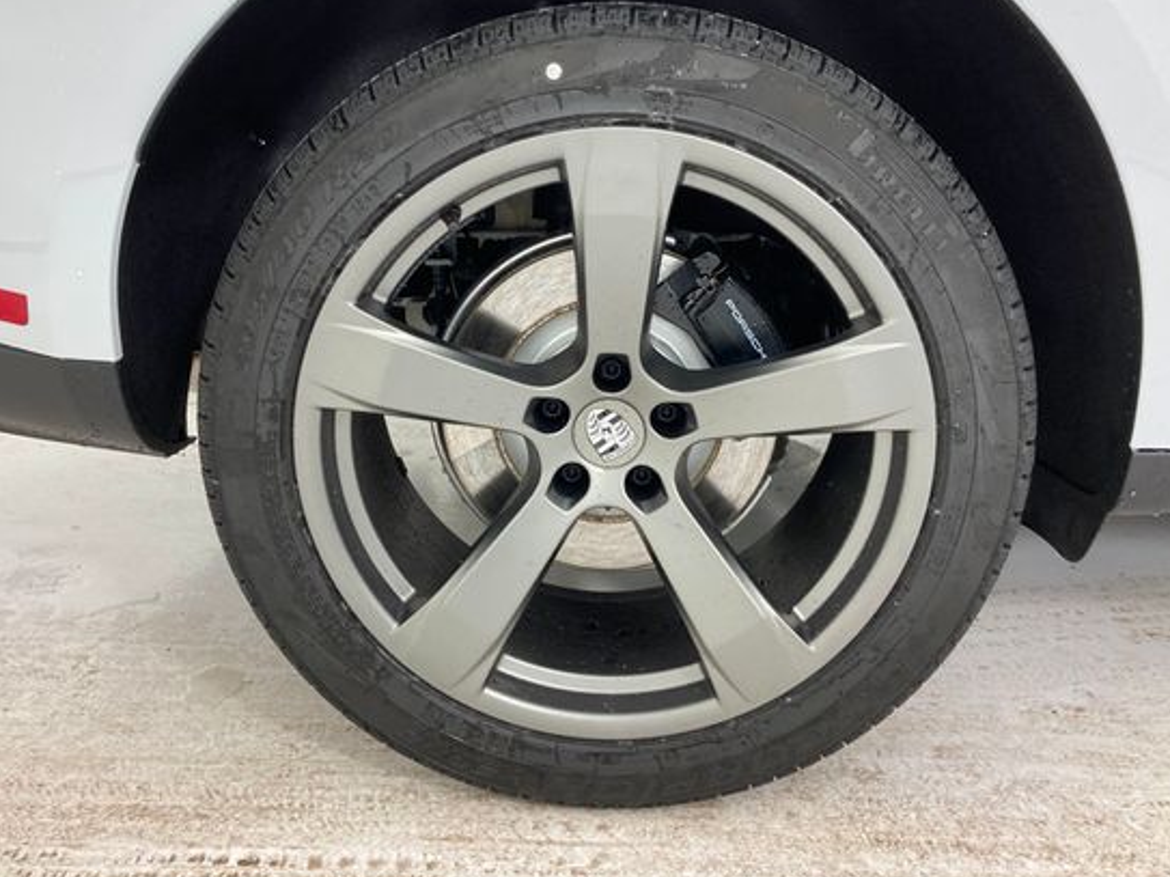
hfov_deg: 55.3
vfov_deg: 42.9
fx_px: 1115
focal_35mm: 33
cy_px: 388
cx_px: 549
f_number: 1.8
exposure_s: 1/120
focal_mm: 3.99
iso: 32
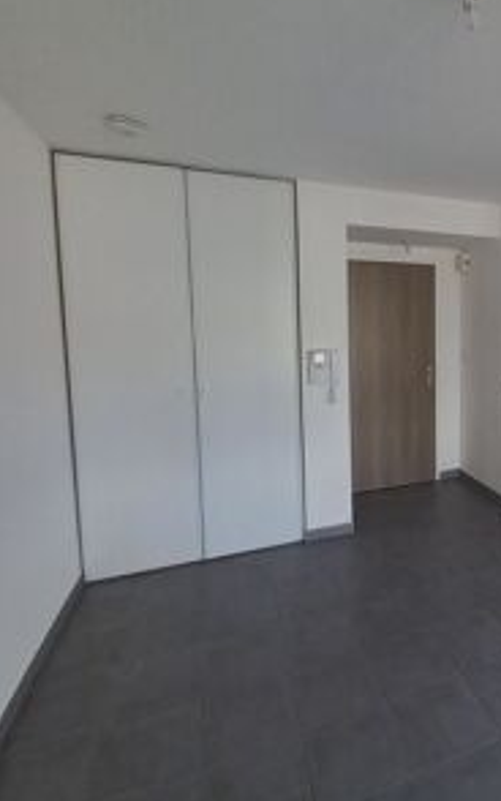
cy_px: 364
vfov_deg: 84.8
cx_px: 430
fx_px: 436
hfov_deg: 53.8
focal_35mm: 20
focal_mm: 1.42
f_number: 2.2
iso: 64
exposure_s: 1/100
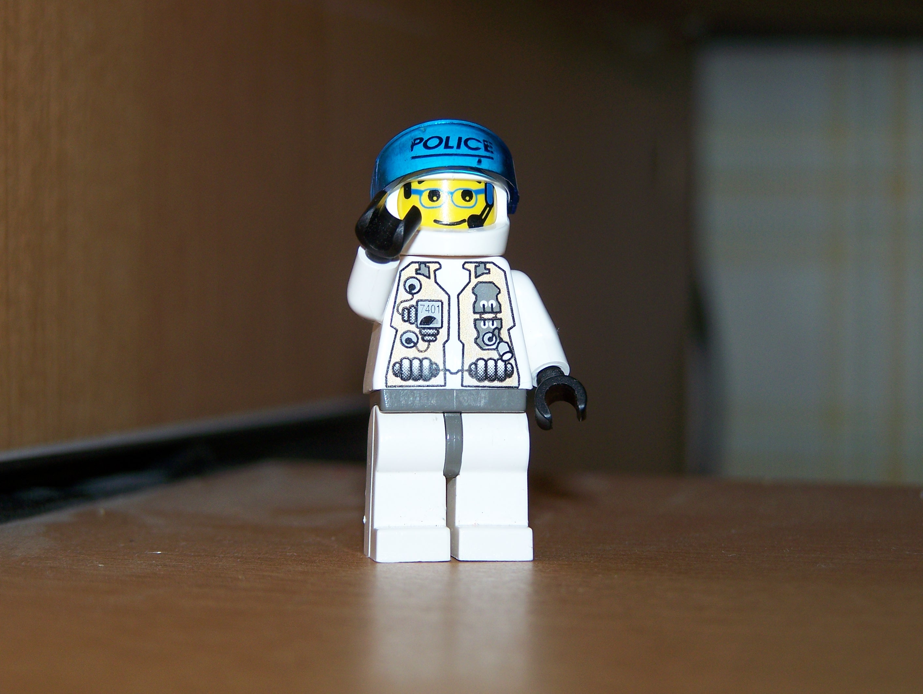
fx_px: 3122
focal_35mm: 117
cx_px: 462
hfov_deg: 16.8
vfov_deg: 12.7
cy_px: 347
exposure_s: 1/100
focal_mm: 19.4
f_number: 3.2
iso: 80
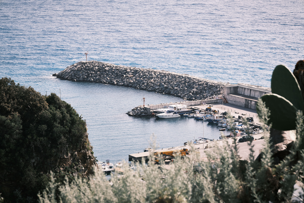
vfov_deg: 12.1
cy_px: 102
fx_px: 954
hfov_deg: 18.1
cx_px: 152
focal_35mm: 113
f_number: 7.1
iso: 160
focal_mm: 75
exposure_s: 1/320
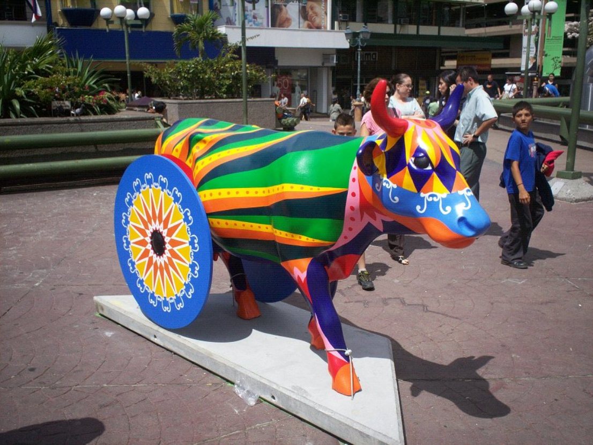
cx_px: 296
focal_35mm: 36
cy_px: 222
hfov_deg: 51.4
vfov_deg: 39.6
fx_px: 617
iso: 100
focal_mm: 6
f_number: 4.5
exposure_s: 1/869
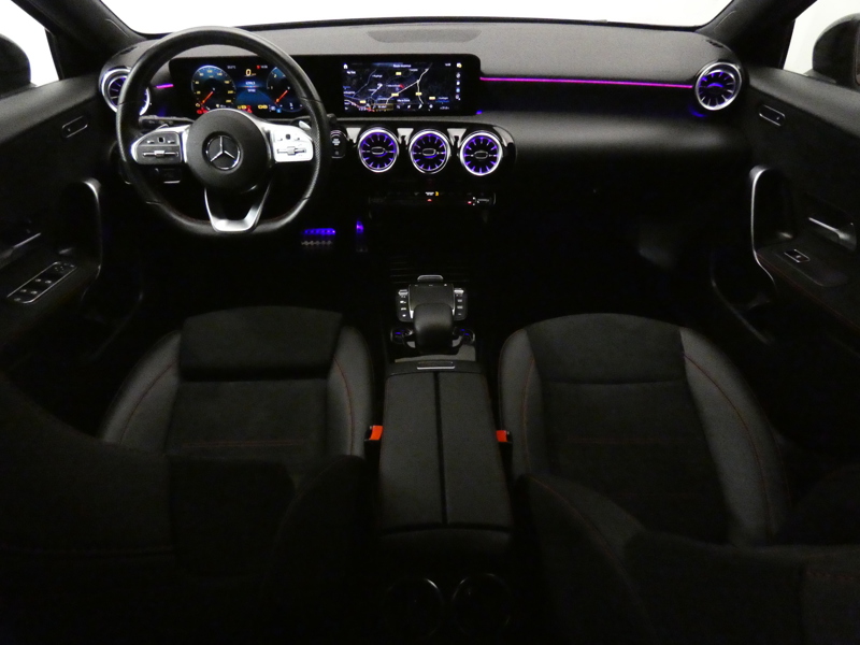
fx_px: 497
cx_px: 430
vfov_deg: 66.0
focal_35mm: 20
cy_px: 322
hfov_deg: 81.7
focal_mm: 3.6
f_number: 2.8
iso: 3200
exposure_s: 1/50
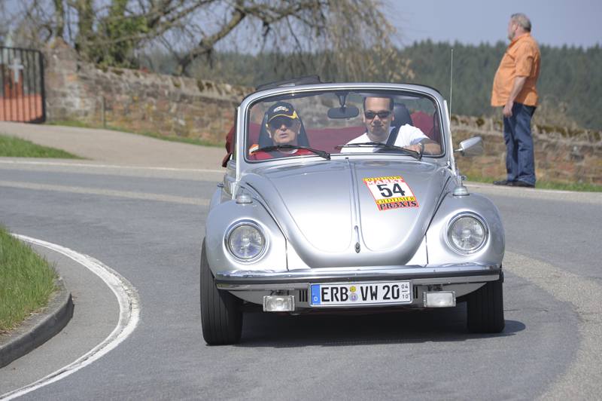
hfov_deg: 10.6
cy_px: 200
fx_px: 3258
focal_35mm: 195
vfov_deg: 7.0
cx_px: 301
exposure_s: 1/320
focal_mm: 195
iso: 200
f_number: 11
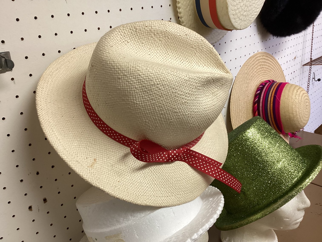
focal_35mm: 31
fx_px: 288
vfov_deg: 45.4
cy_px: 121
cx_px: 161
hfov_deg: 58.3
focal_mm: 3.3
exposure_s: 1/60
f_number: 2.4
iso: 100
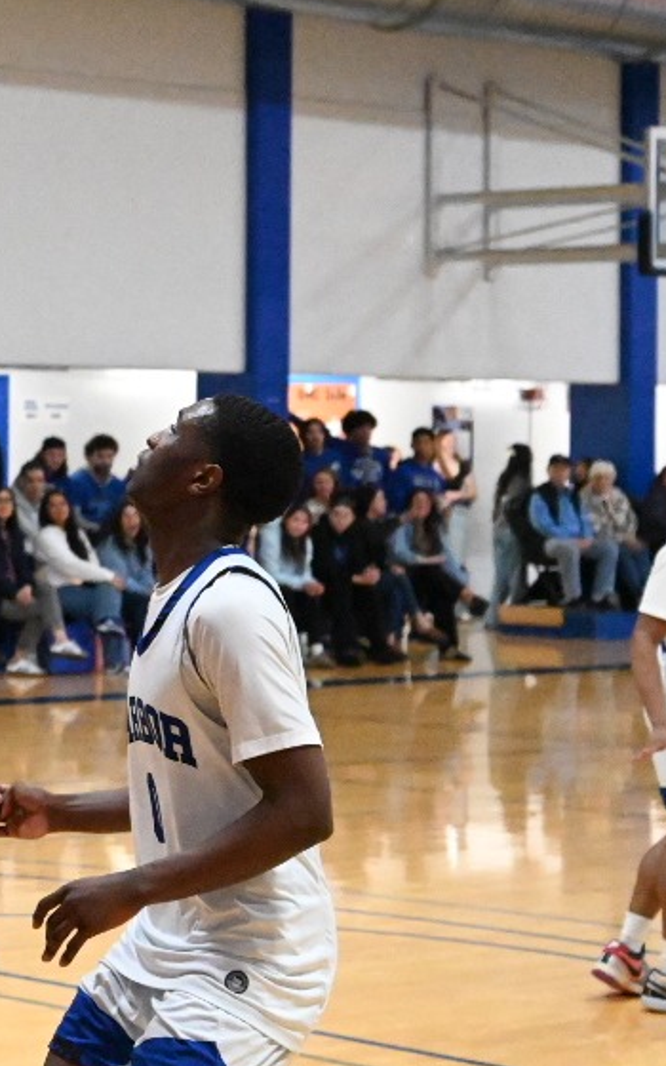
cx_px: -540
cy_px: 388
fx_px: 3165
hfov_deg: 11.2
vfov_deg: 19.1
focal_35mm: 109
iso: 16000
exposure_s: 1/1000
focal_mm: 37
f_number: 3.2
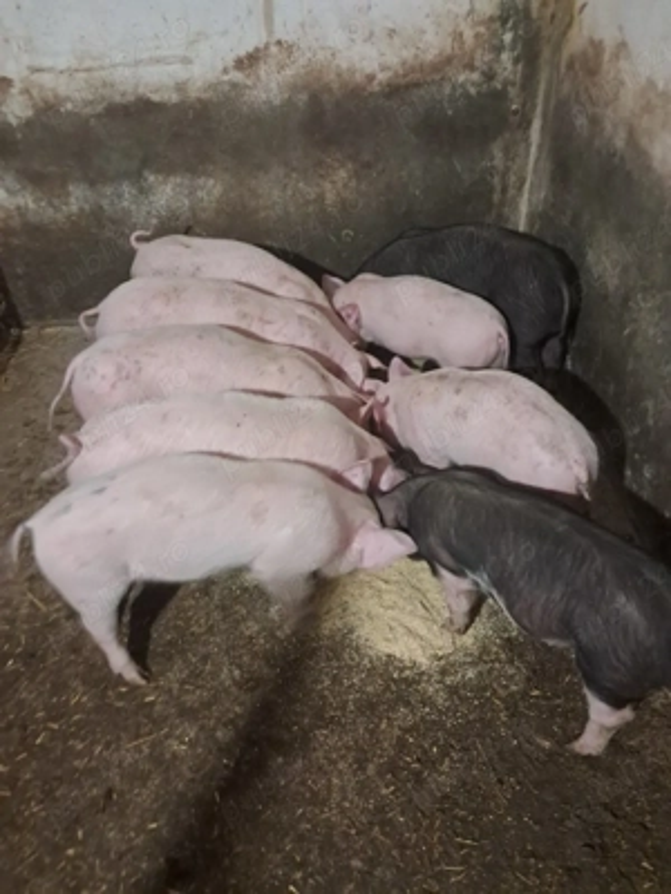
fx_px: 698
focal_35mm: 27
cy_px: 447
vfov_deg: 65.3
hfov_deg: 51.4
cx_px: 336
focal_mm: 4
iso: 1000
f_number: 1.8
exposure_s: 1/20
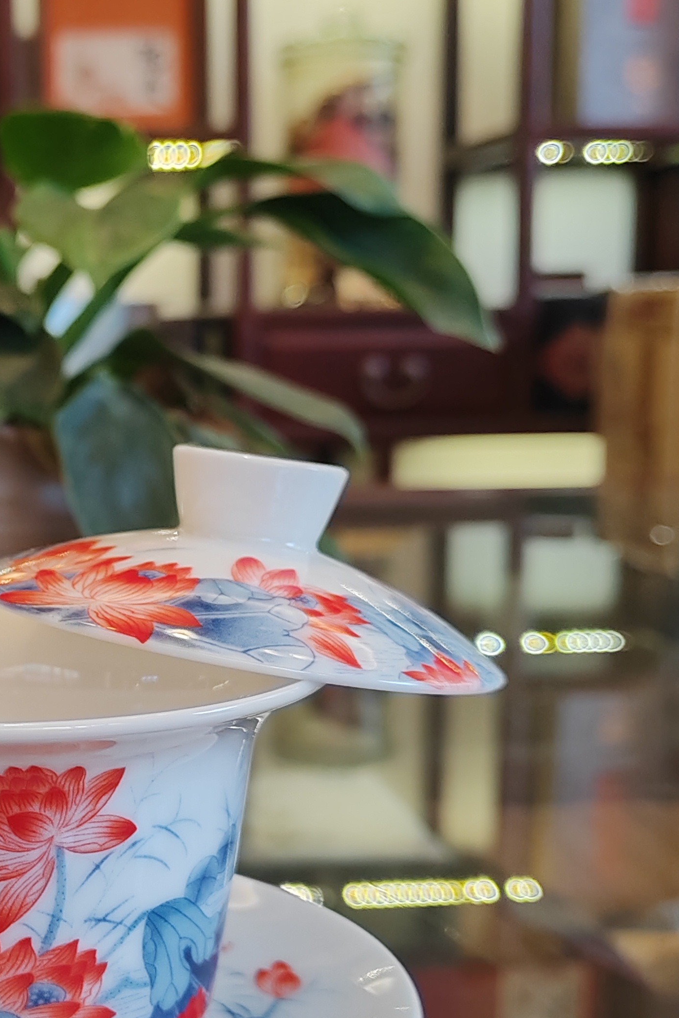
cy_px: 588
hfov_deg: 23.7
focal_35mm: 55
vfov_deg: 36.2
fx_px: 1556
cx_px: 18
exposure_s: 1/100
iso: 250
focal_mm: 5.52
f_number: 1.9
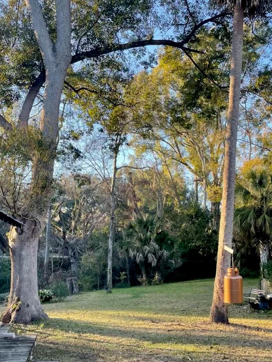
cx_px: 124
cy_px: 234
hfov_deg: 40.7
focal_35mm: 35
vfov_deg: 51.8
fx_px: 366
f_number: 1.6
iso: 32
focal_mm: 4.2
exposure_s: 1/186
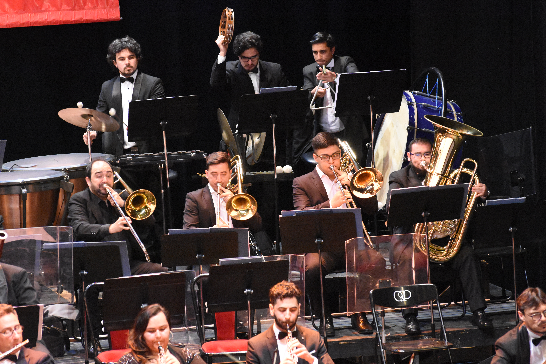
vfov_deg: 5.6
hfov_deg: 8.3
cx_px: 273
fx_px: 3753
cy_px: 182
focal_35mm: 248
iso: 10000
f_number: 5.6
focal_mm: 165
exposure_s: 1/160
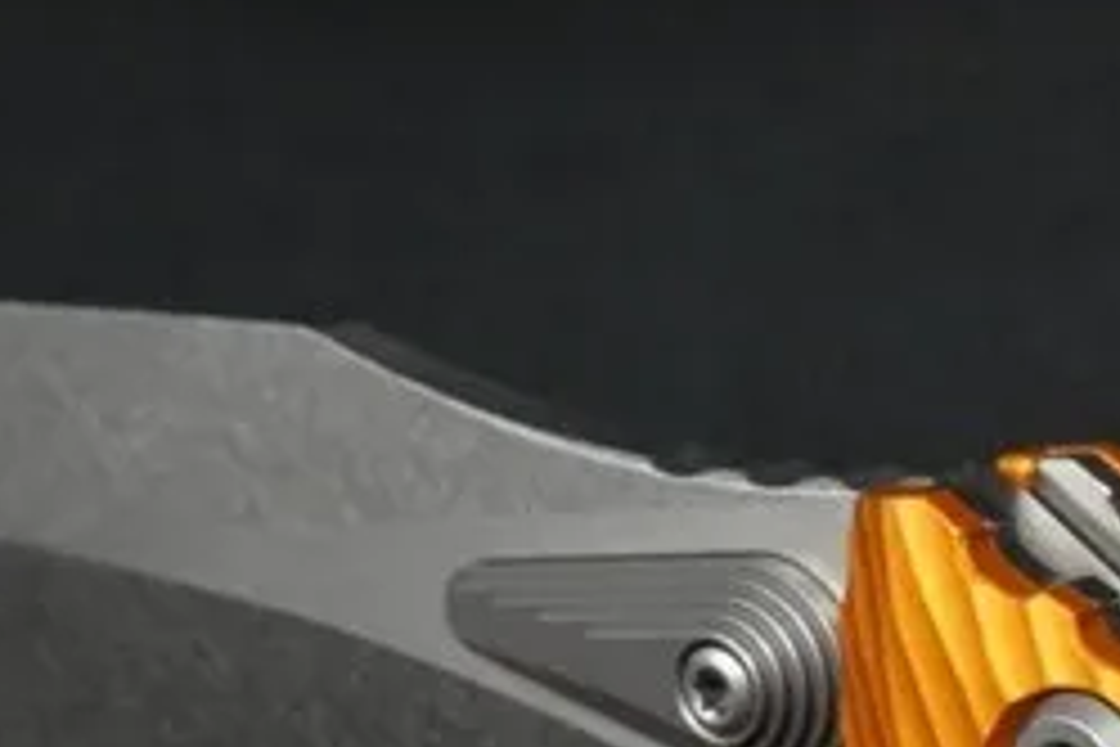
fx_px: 3142
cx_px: 1457
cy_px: 1010
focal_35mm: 101
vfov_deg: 13.0
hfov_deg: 18.8
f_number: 11
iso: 1600
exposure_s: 1/40
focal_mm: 12.51
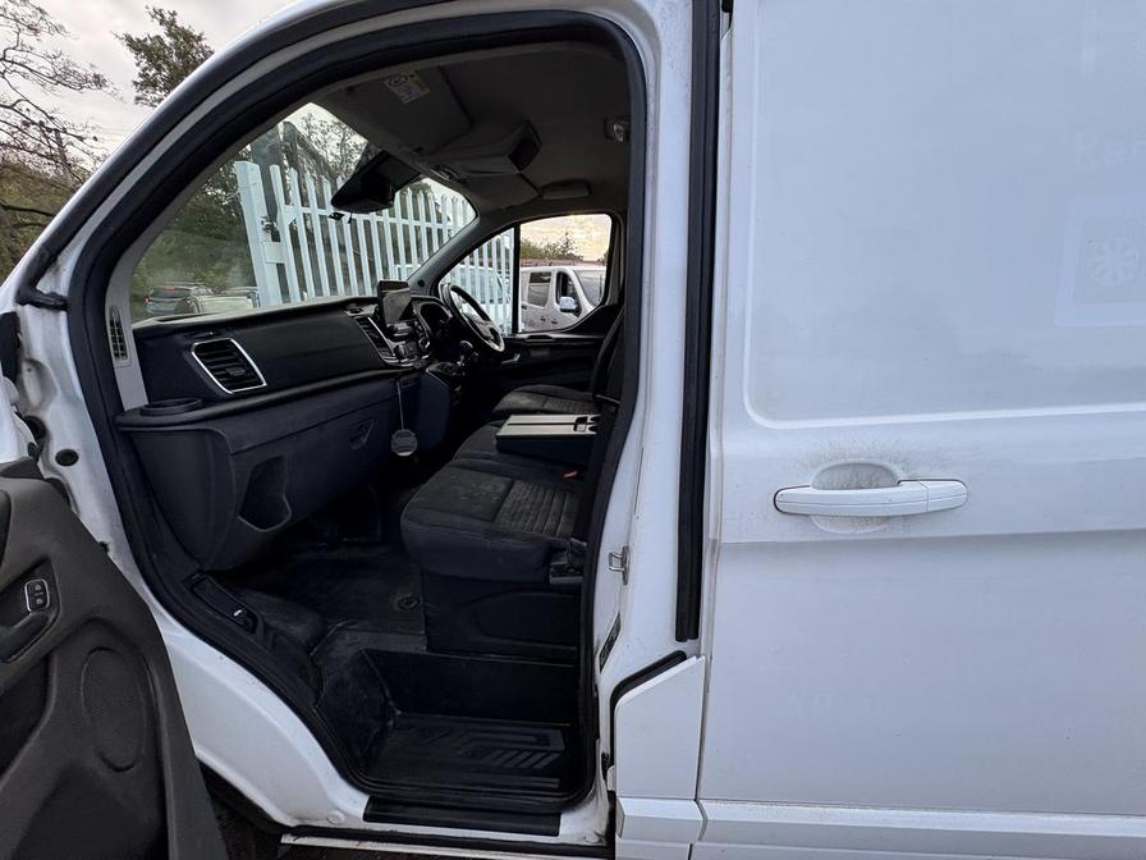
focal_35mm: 14
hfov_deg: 102.1
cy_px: 430
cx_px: 573
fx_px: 463
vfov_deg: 85.7
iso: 40
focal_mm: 2.22
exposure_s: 1/157
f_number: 2.2
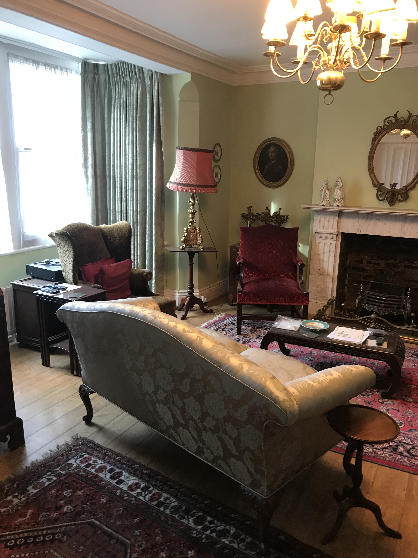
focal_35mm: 28
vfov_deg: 63.4
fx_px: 451
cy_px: 279
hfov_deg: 49.7
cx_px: 209
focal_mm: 3.99
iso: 40
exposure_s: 1/17
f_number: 1.8
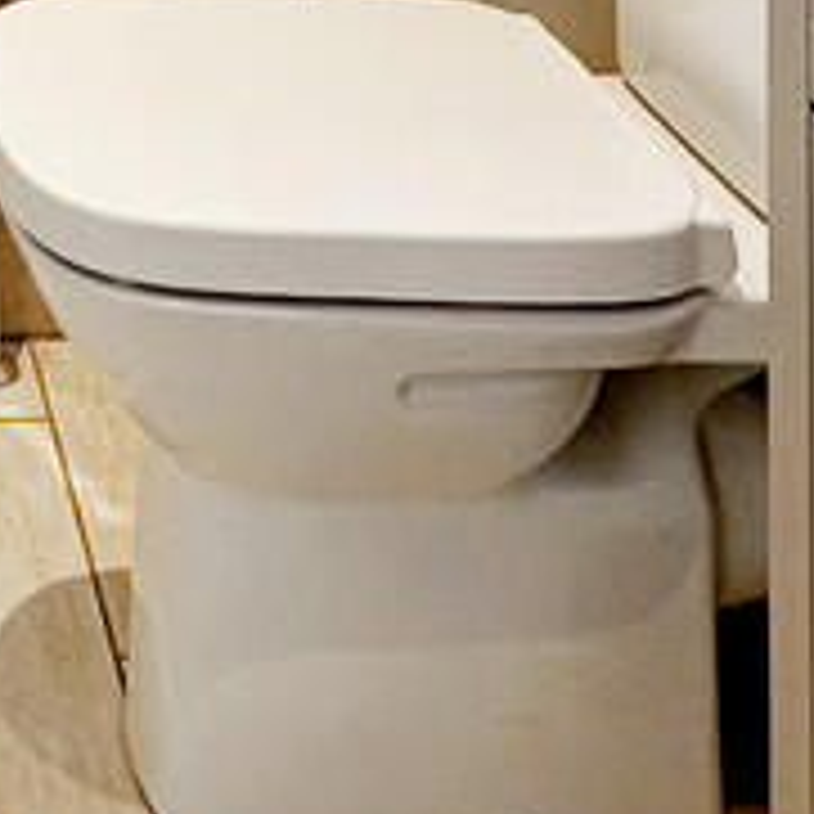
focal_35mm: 70
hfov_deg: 22.3
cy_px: -562
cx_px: -216
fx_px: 1862
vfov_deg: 19.7
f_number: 2.2
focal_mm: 2.22
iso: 64
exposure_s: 1/99
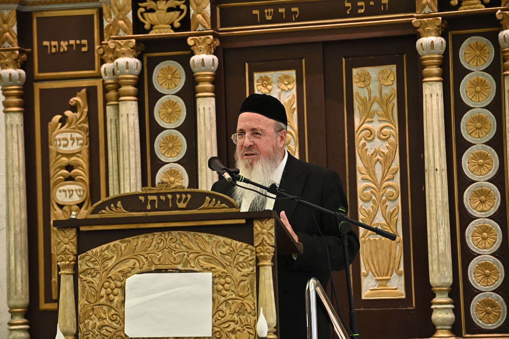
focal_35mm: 200
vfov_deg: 6.9
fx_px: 2826
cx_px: 254
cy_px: 170
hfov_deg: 10.3
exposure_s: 1/160
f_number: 7.1
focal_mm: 200
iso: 2500
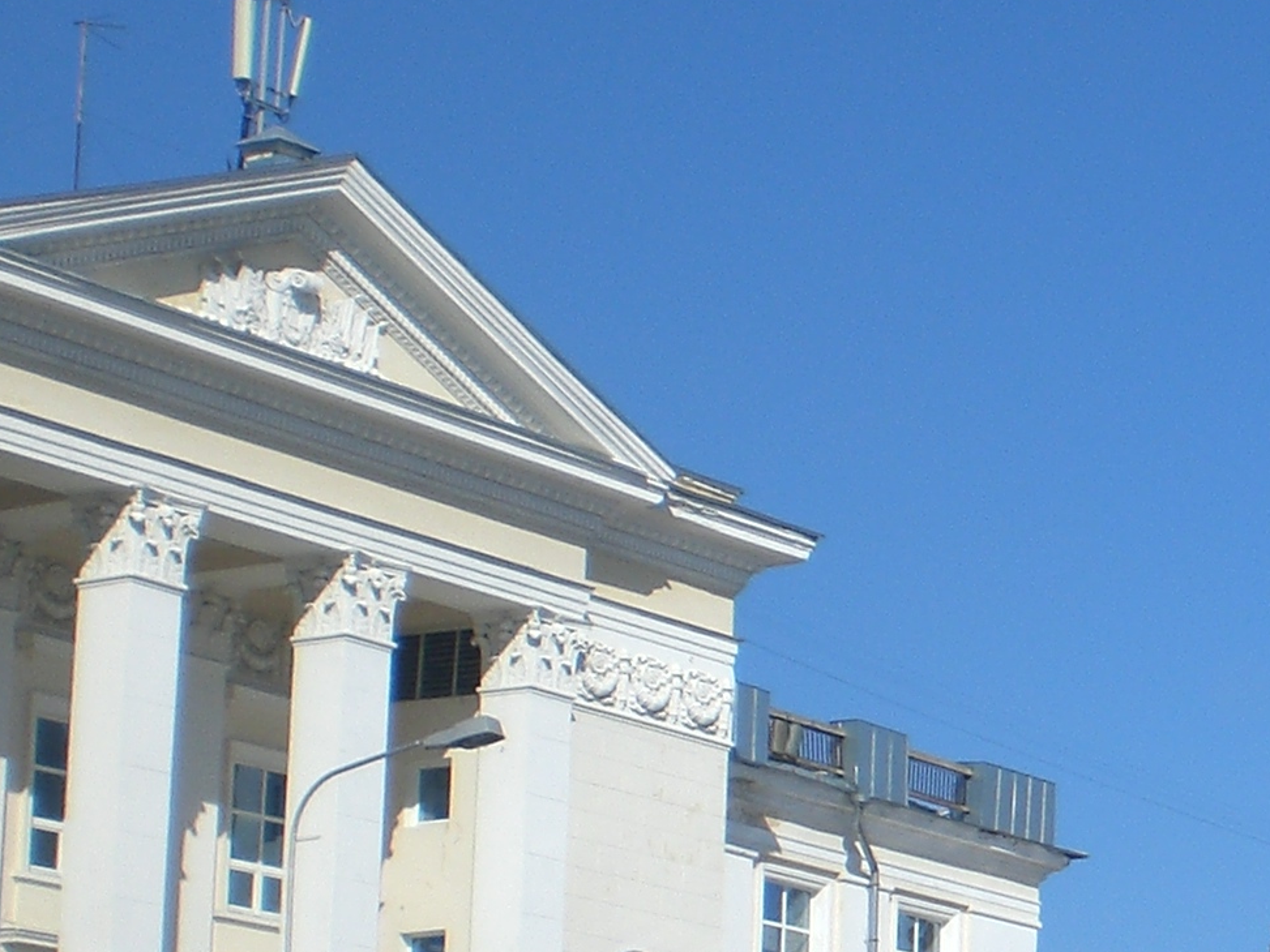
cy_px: 1003
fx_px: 4403
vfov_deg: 12.2
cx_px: 1799
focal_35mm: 120
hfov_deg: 15.4
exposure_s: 1/640
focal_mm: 6.3
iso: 50
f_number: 4.4
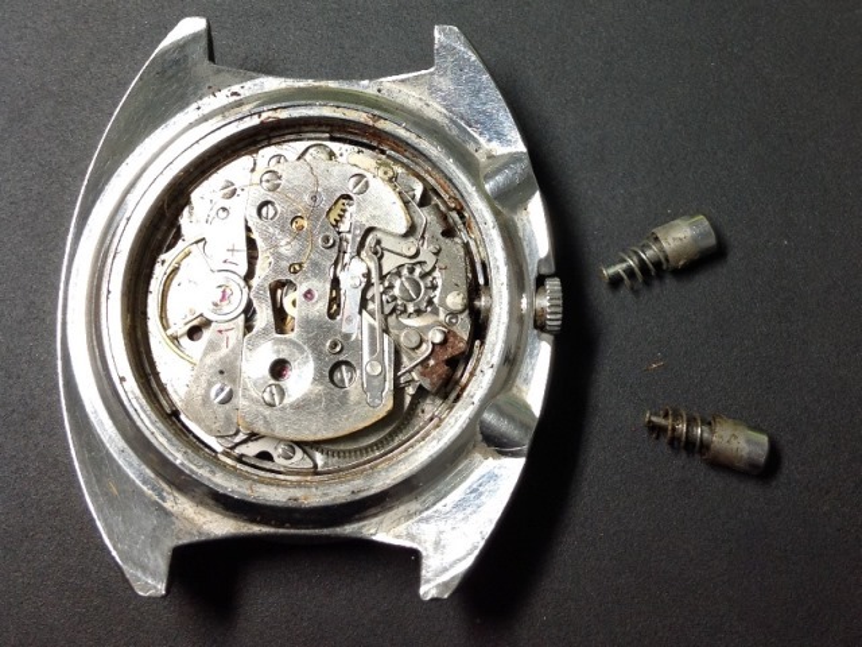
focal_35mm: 35
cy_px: 324
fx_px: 872
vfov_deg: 40.7
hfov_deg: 52.6
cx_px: 431
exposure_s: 1/60
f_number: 2.4
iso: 64
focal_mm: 4.28
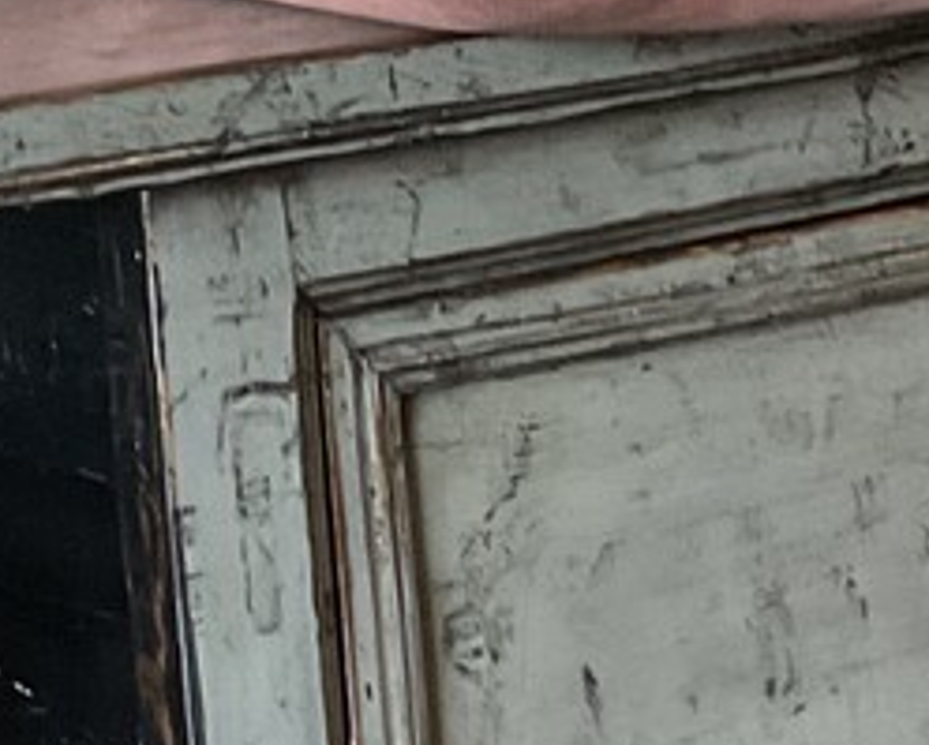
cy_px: 573
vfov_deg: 10.2
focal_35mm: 152
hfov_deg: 12.0
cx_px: 1482
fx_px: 4184
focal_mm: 3
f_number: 1.8
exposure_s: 1/33
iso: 320
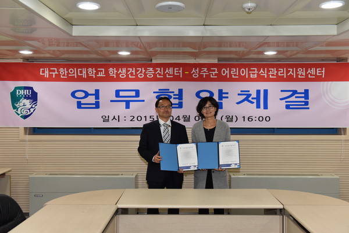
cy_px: 116
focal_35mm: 38
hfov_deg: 50.7
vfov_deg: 35.1
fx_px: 369
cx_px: 174
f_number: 5
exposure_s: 1/100
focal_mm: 38
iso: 800
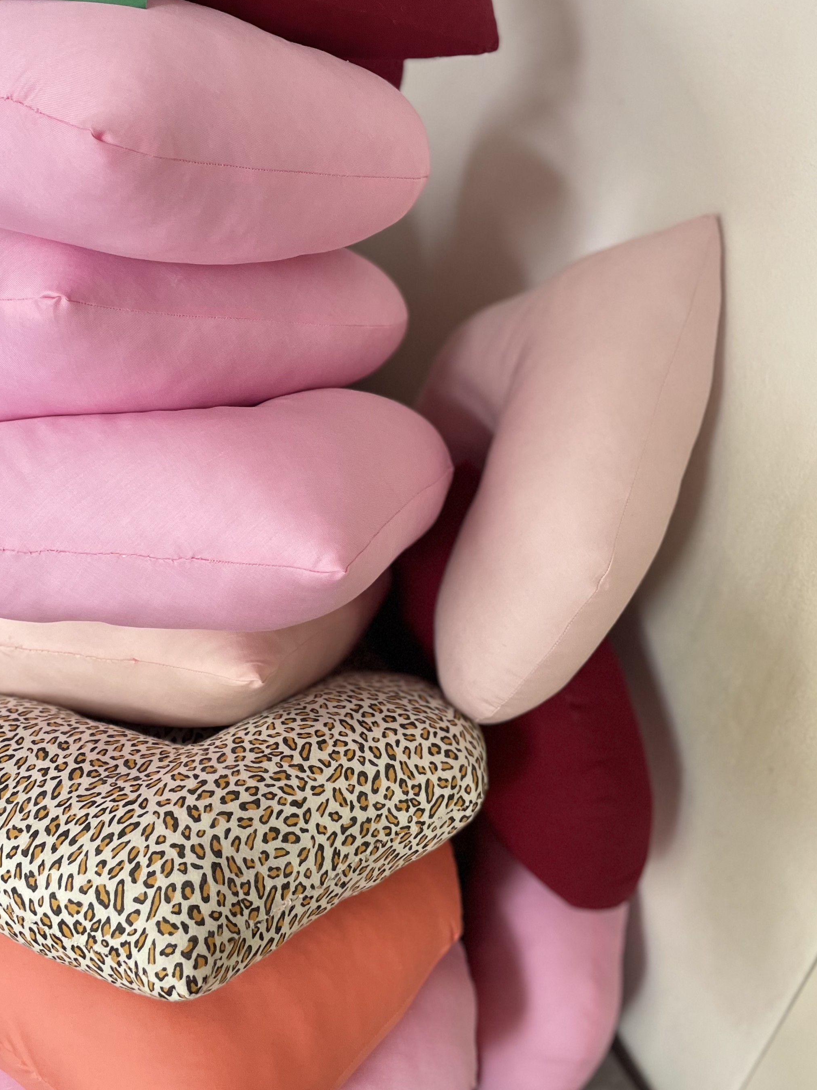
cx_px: 307
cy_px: 497
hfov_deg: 36.6
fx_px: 1227
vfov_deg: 47.8
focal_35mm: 39
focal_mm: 4.2
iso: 125
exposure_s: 1/99
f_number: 1.6
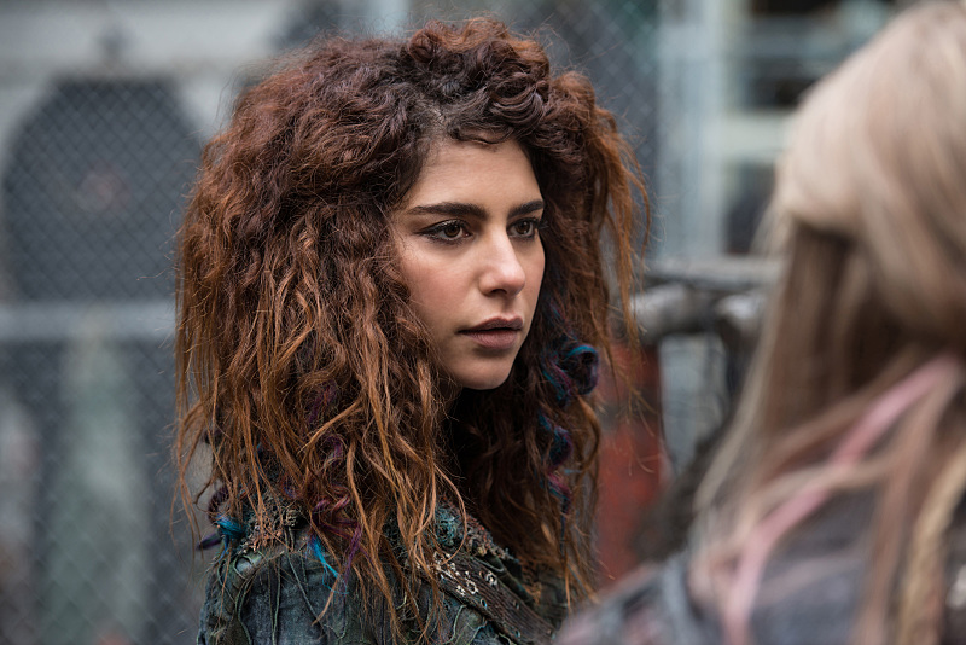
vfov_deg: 10.6
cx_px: 483
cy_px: 322
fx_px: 3489
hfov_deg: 15.8
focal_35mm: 130
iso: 200
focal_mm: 130
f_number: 3.5
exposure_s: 1/125
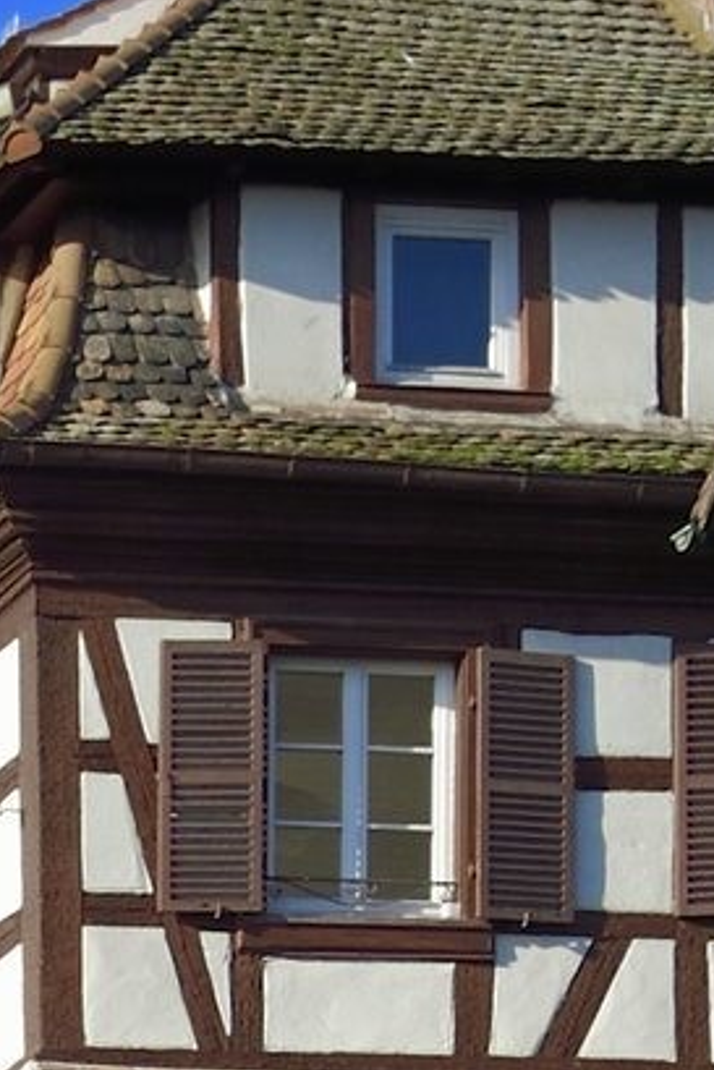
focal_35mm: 235
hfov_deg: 5.6
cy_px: 2841
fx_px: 6985
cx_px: -1219
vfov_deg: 7.9
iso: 200
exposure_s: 1/320
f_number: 11
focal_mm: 40
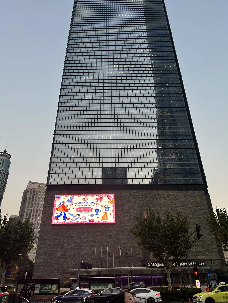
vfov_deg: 67.3
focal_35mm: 26
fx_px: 228
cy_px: 152
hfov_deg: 53.1
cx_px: 114
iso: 40
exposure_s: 1/246
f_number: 1.5
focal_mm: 5.7
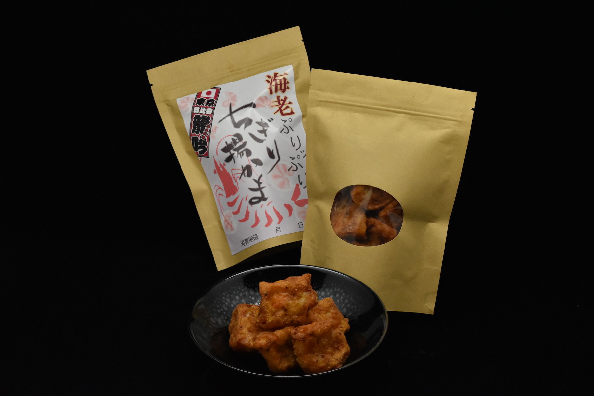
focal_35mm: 360
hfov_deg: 5.7
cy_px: 198
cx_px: 297
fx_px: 5940
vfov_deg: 3.8
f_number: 9
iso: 3200
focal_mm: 240
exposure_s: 1/2000
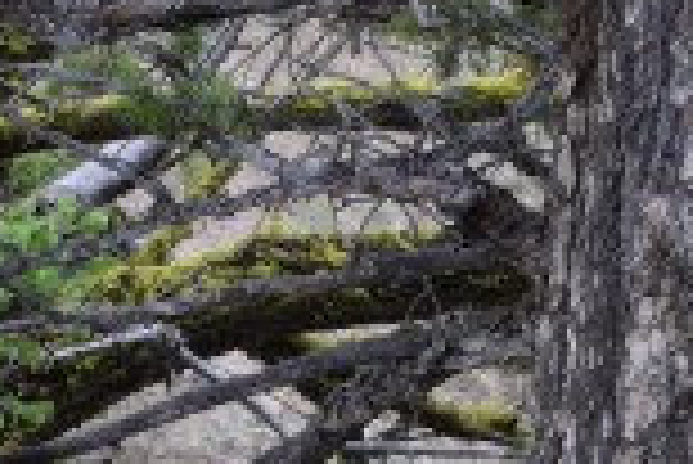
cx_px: -1238
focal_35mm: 249
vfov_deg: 5.3
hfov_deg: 7.4
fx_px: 4804
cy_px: 1302
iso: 400
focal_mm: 25
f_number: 7.1
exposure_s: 1/160
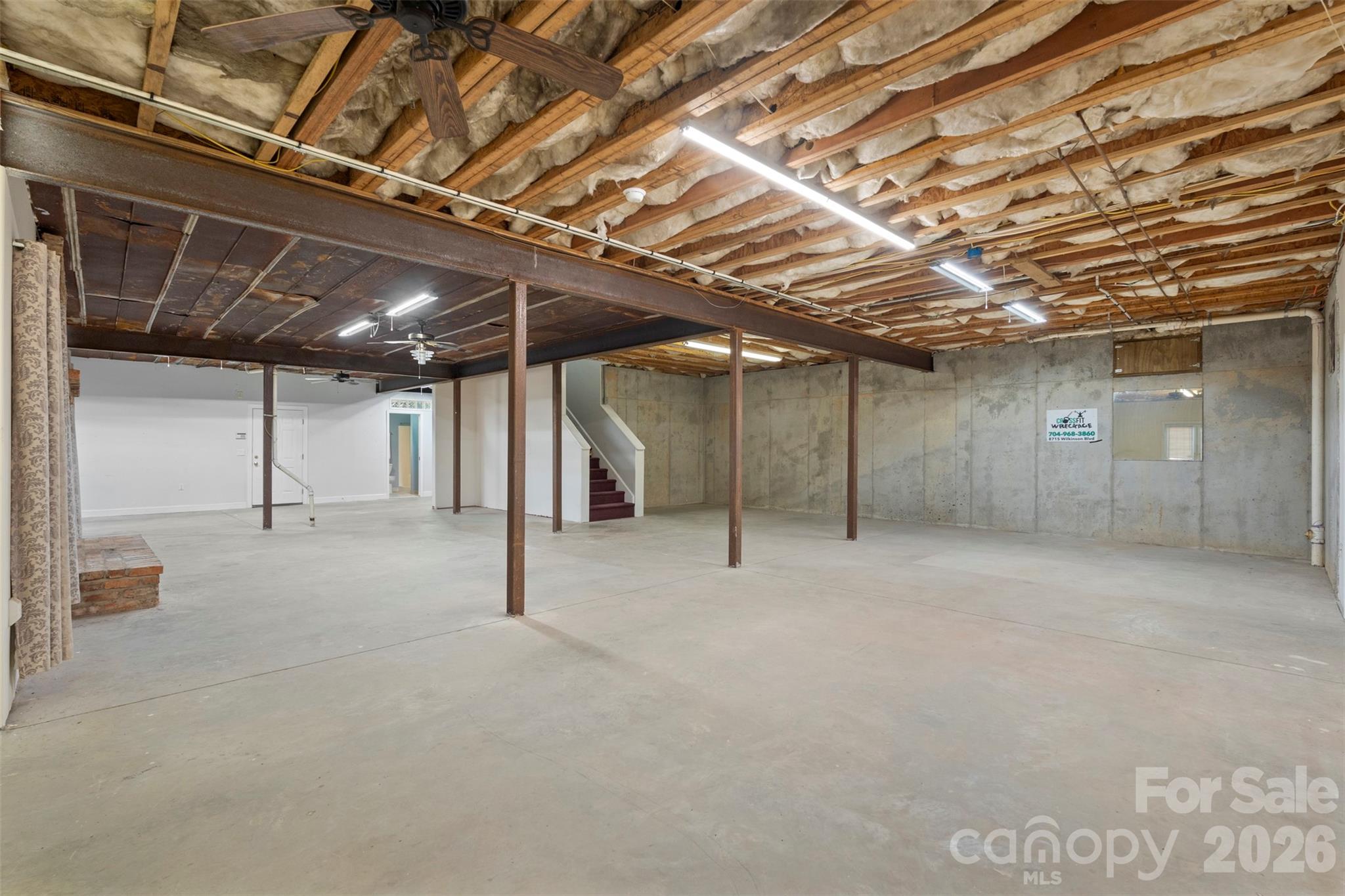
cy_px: 448
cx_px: 672
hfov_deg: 95.0
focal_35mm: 16
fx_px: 616
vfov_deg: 72.0
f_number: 8
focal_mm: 16.5
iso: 800
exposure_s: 1/6
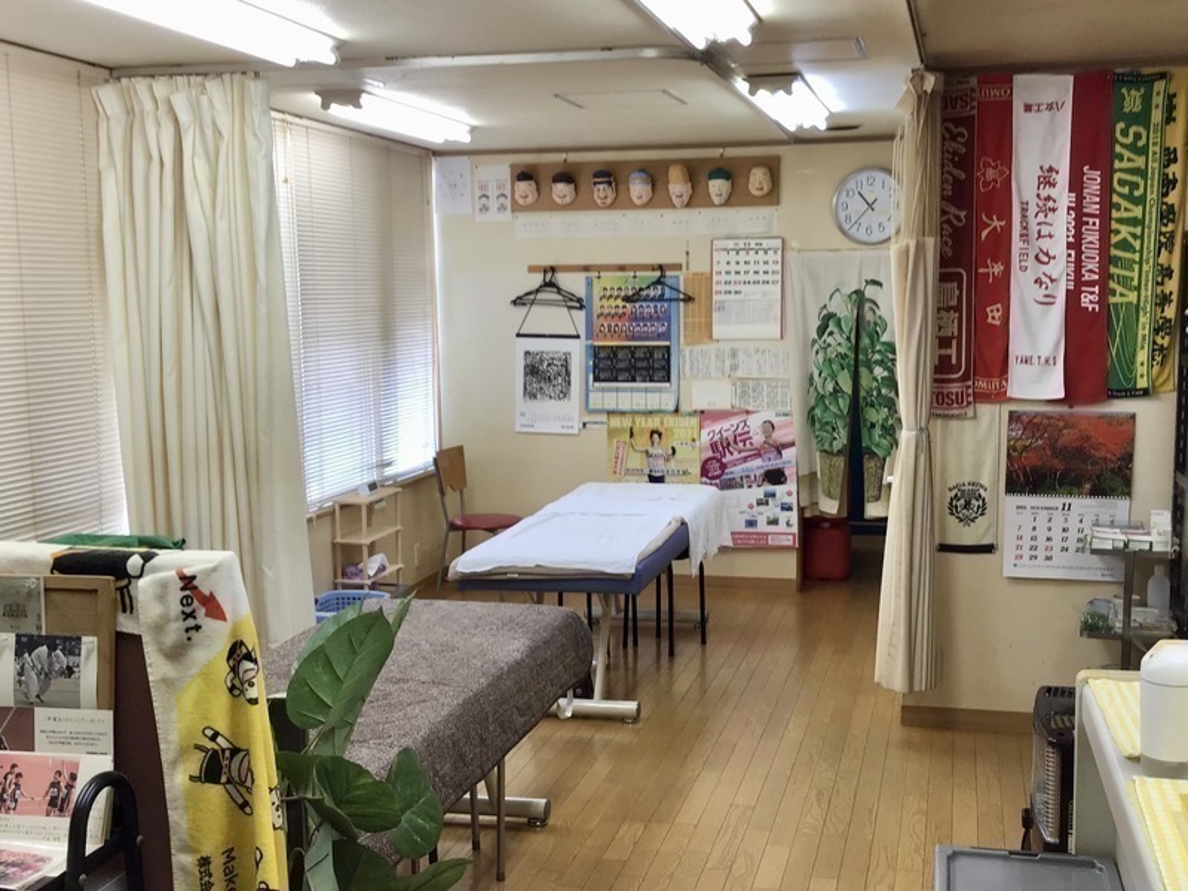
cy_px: 446
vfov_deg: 45.4
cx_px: 594
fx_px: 1064
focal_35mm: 31
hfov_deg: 58.4
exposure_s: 1/30
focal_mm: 3.3
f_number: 2.4
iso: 25
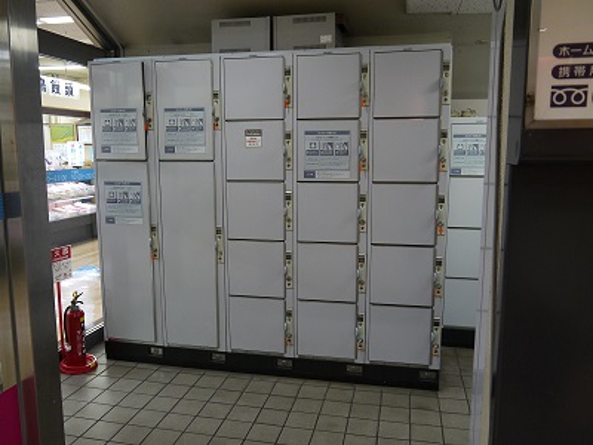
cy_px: 222
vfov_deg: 46.8
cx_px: 296
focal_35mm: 30
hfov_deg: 60.0
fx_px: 514
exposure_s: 1/60
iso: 640
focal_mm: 15
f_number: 3.6
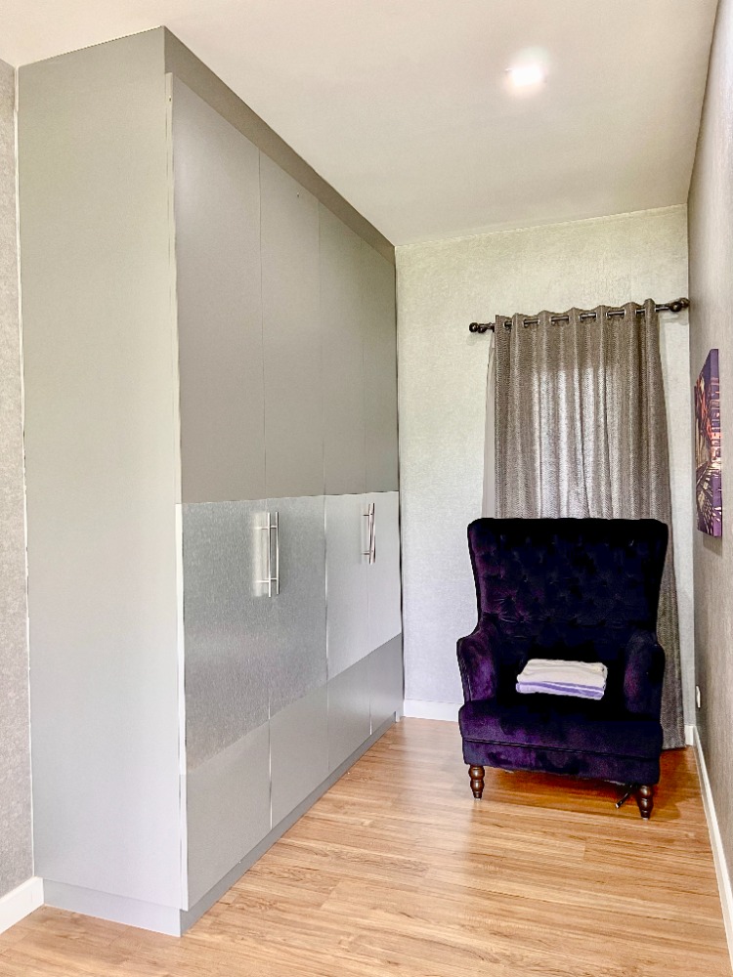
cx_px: 366
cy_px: 488
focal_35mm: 26
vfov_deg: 67.3
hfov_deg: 53.1
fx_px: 734
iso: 250
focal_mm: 5.7
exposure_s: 1/60
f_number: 1.5
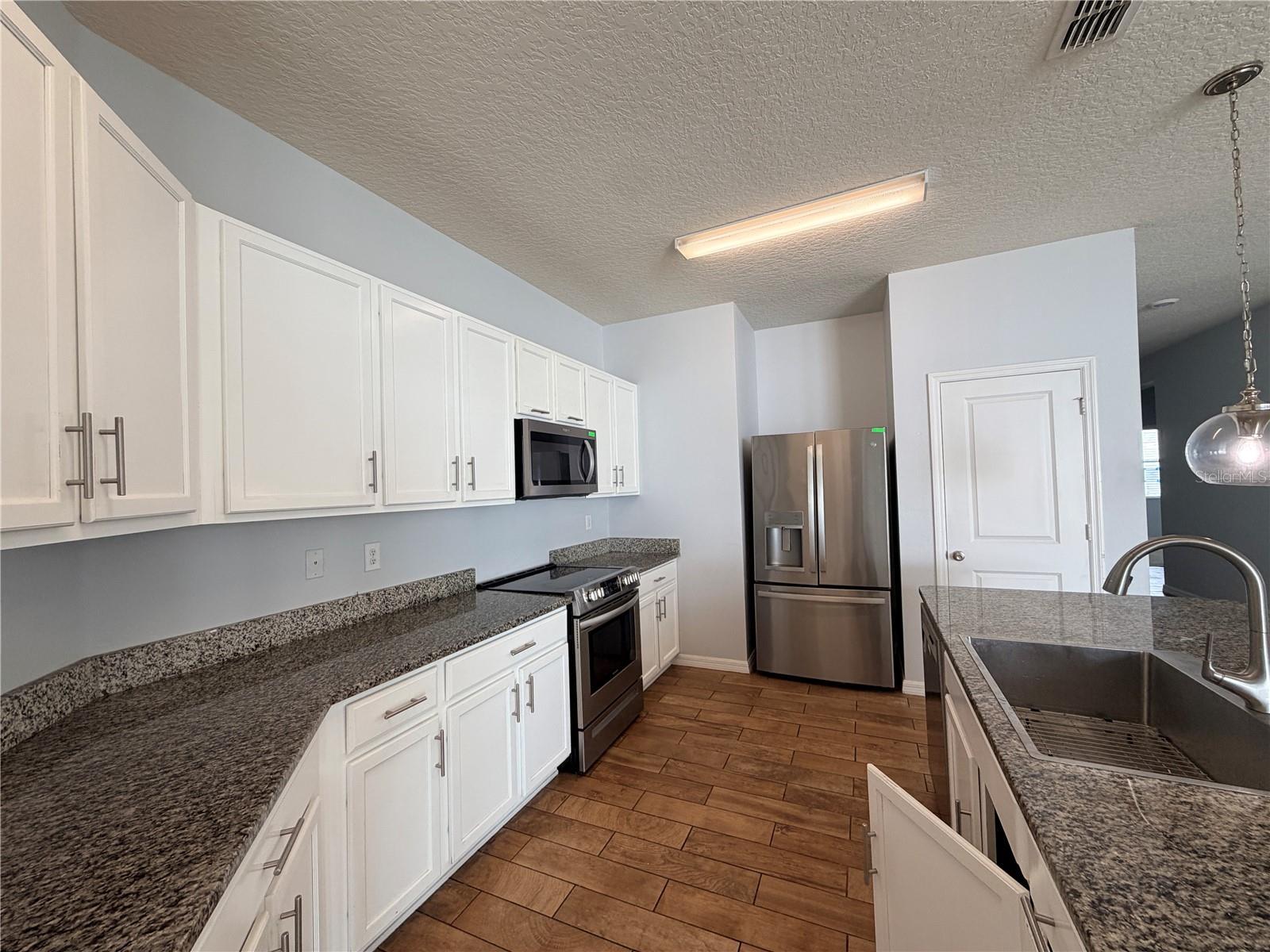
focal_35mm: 14
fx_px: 514
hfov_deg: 102.1
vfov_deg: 85.7
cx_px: 635
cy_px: 476
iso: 125
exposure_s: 1/120
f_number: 2.2
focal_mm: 2.22
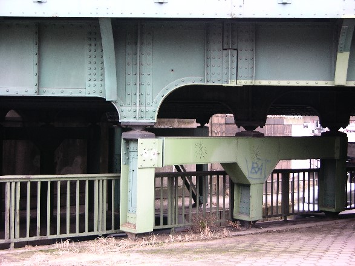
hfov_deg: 27.8
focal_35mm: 70
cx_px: 178
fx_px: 718
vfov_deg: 21.0
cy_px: 133
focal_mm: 17.8
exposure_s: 1/14.1
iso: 50
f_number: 3.3
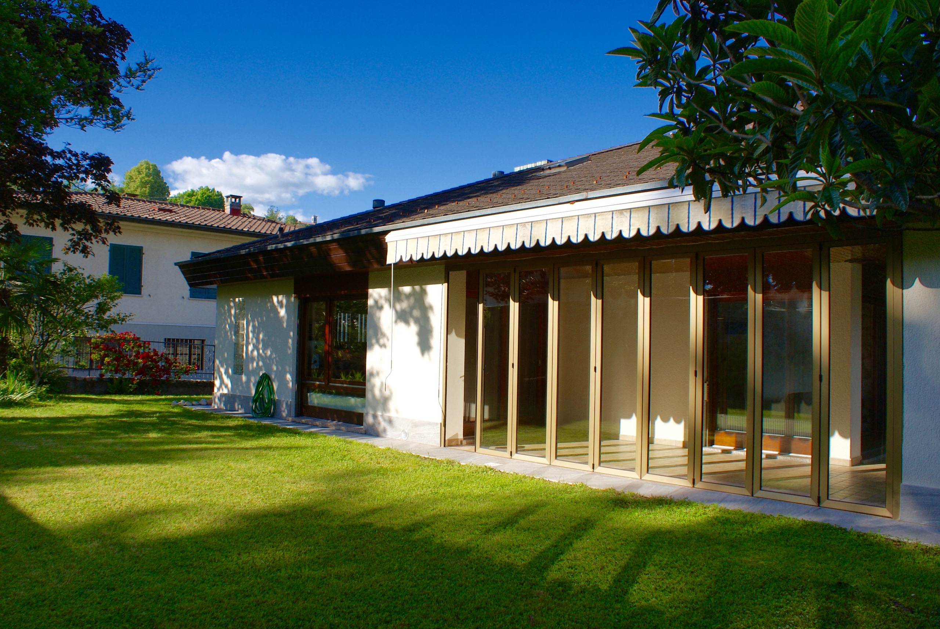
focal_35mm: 27
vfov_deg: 48.1
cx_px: 470
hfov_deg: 67.3
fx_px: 706
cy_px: 314
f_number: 10
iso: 100
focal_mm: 18
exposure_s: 1/160
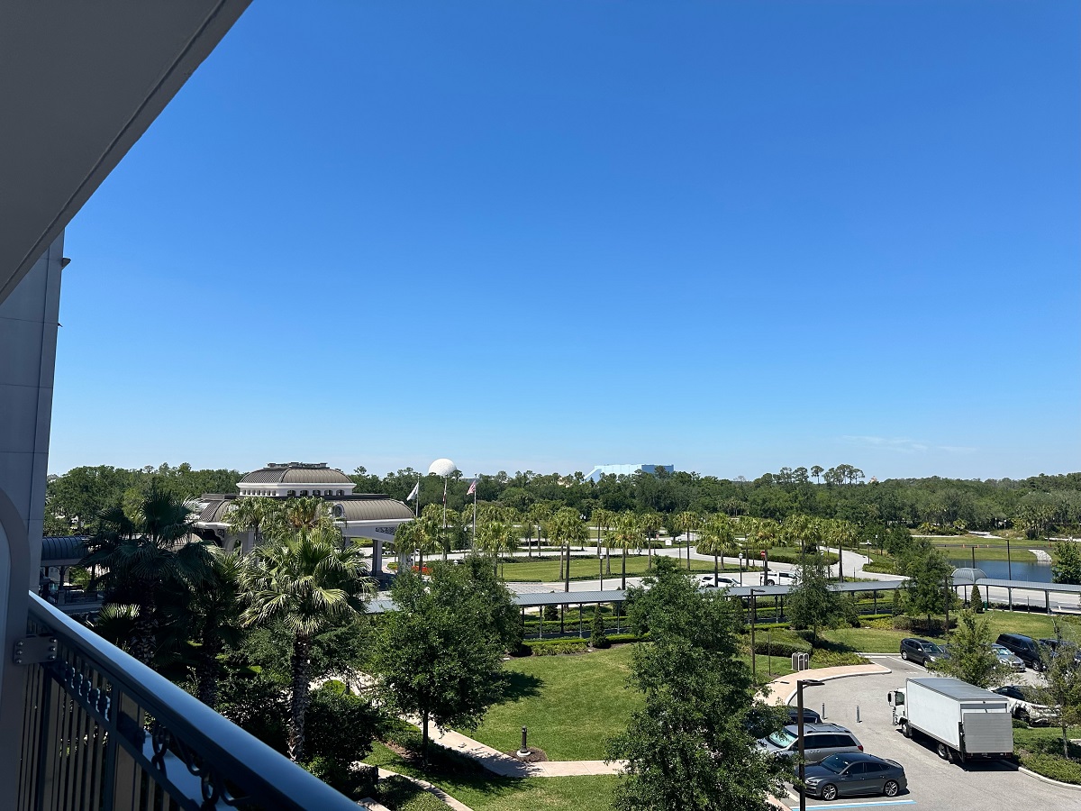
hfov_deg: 71.6
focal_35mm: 24
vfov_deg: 56.8
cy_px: 406
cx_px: 540
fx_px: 749
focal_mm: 6.86
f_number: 1.78
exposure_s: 1/5263
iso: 80
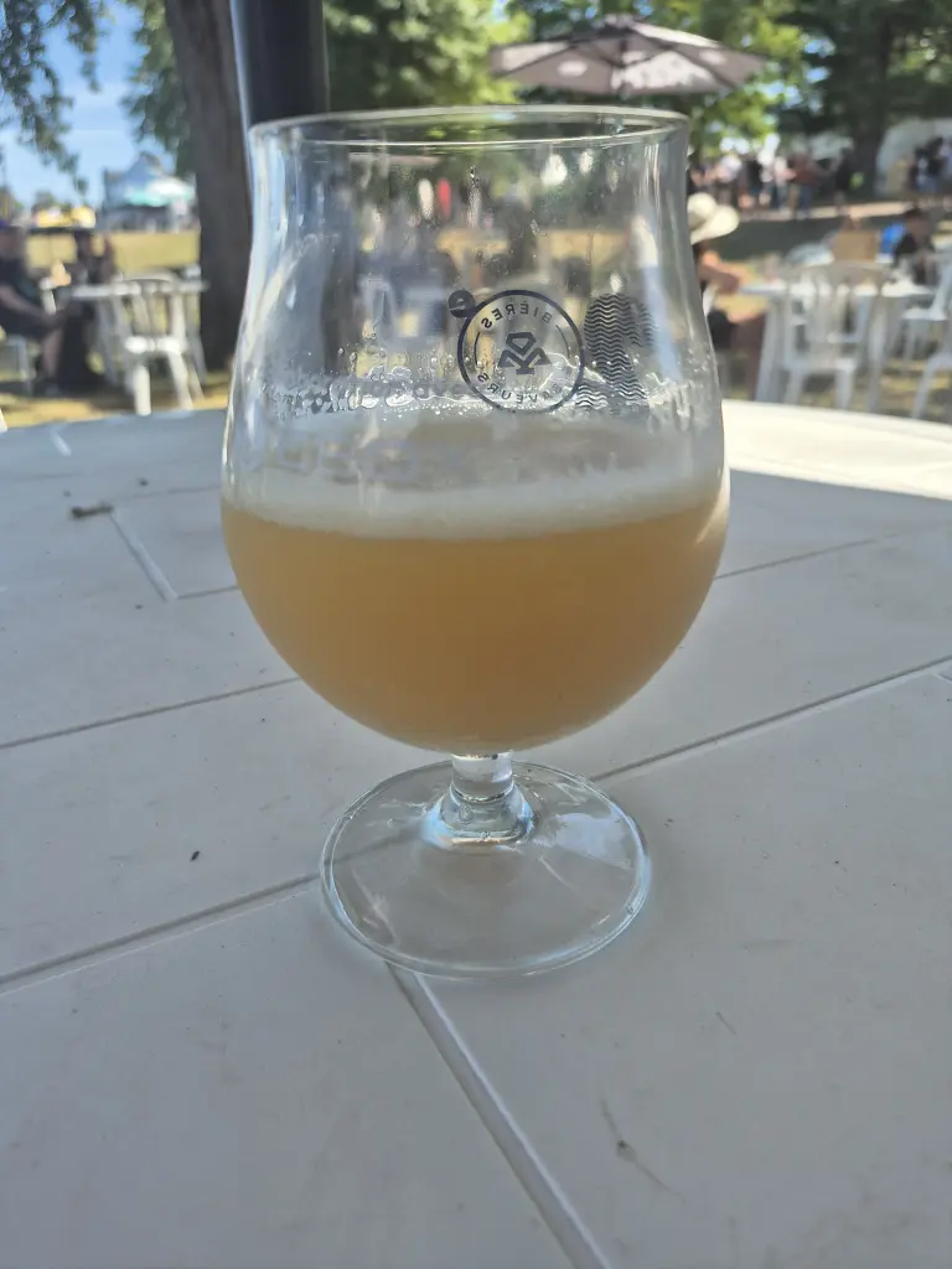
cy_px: 634
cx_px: 476
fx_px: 843
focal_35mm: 23
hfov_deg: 58.9
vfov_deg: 73.9
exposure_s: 1/564
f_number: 1.8
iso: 25
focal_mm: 5.4
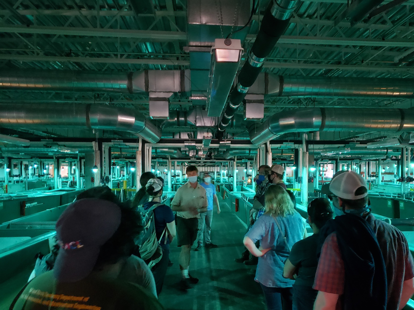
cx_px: 207
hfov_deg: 67.3
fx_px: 311
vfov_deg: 53.0
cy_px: 155
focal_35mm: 26
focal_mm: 4.3
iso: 640
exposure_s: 1/10
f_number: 1.5
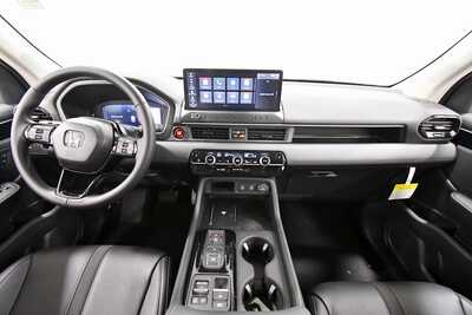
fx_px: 197
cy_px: 158
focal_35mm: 15
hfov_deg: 100.4
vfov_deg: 77.4
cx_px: 236
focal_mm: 10
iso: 5600
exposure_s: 1/60
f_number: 4.5
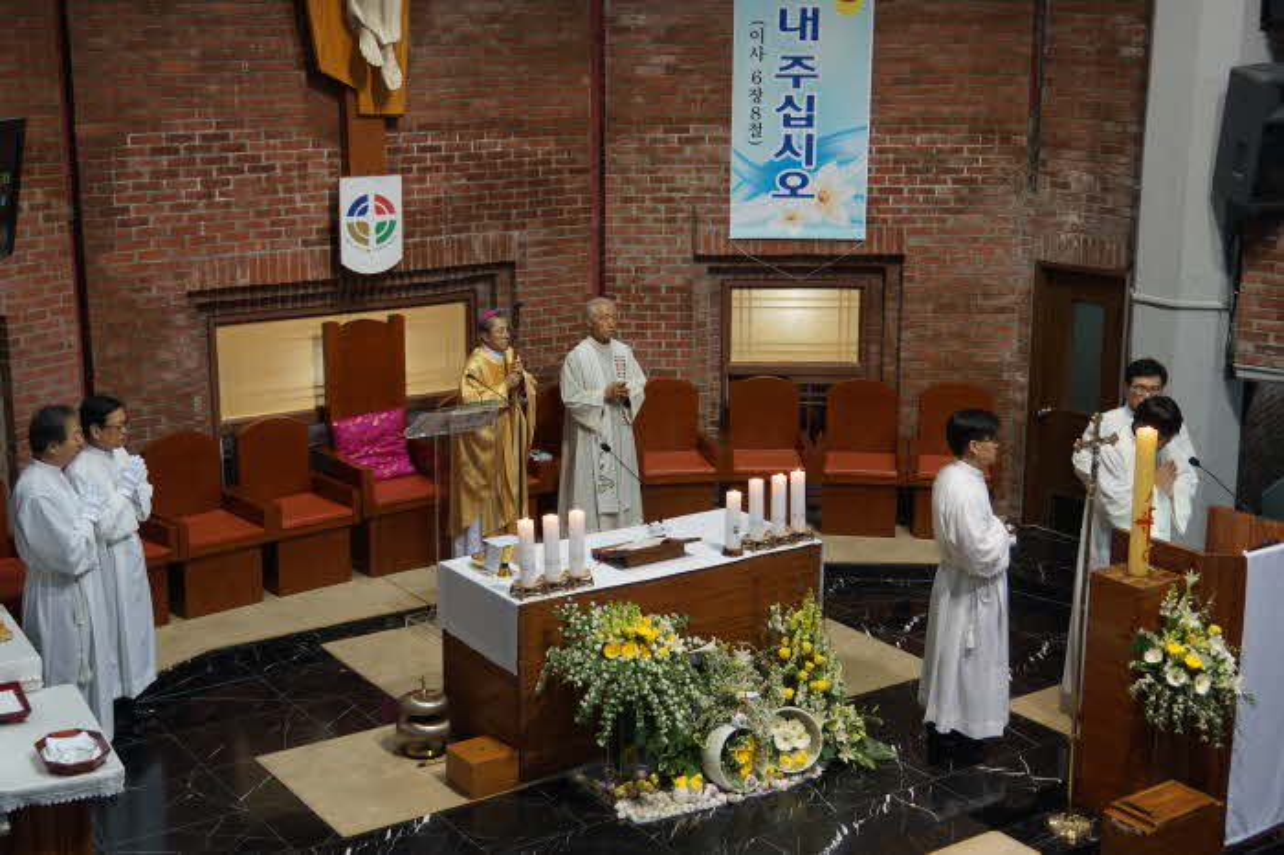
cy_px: 428
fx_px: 1711
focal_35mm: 48
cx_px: 642
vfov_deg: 28.0
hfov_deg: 41.1
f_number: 4.5
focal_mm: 32
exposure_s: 1/15
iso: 200
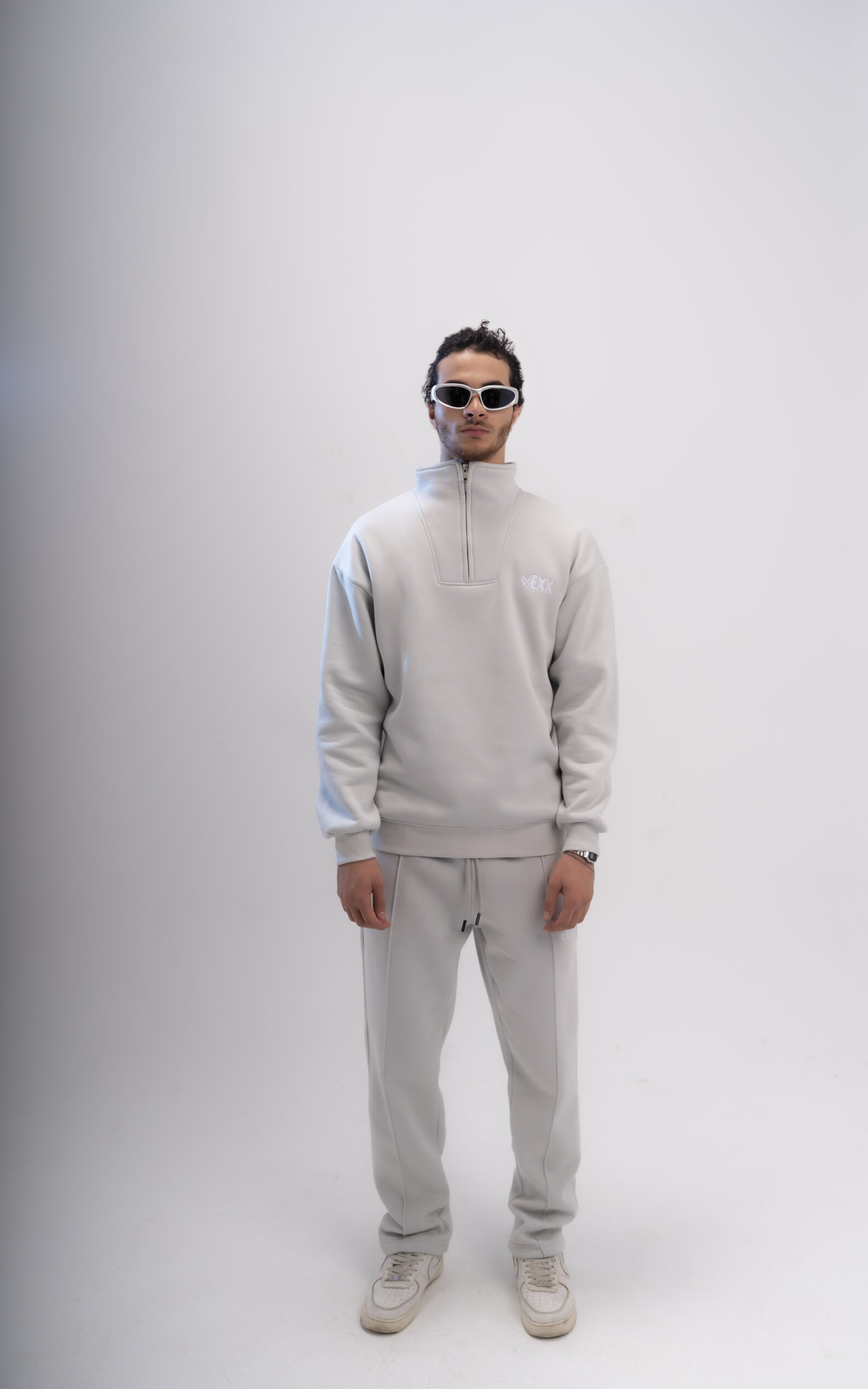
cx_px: 459
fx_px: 1363
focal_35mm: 36
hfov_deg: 35.3
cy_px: 695
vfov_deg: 54.0
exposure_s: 1/250
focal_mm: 35
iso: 100
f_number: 3.2
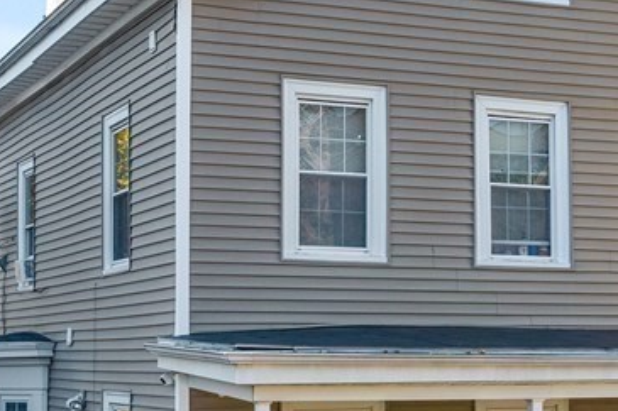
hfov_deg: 28.8
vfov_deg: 19.3
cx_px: 361
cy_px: 317
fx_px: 1201
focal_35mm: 70
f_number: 2.8
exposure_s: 1/200
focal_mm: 12.29
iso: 200
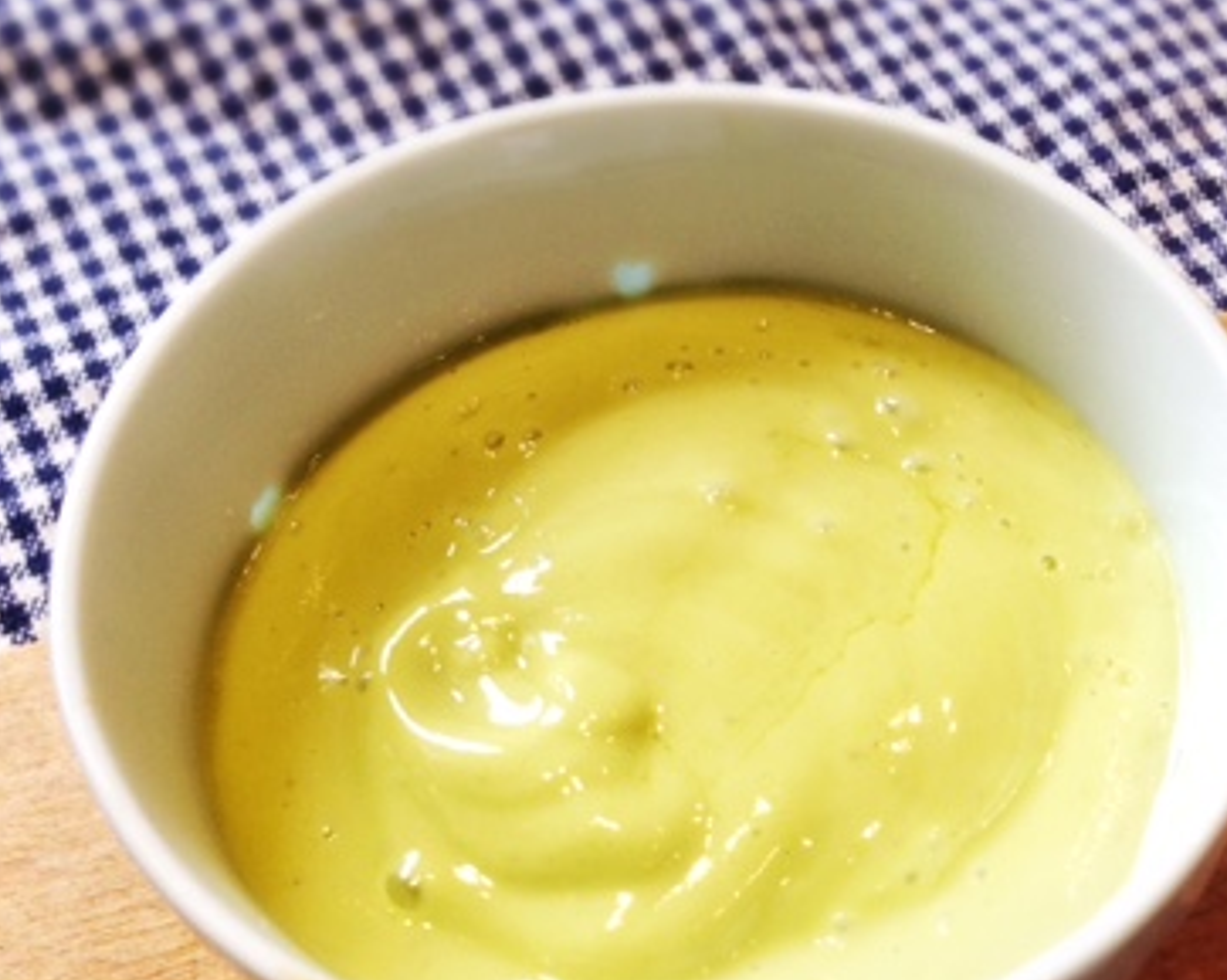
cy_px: 614
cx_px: 956
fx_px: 2068
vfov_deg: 26.6
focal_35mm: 57
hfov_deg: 32.3
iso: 50
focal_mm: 4.12
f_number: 2.4
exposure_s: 1/30
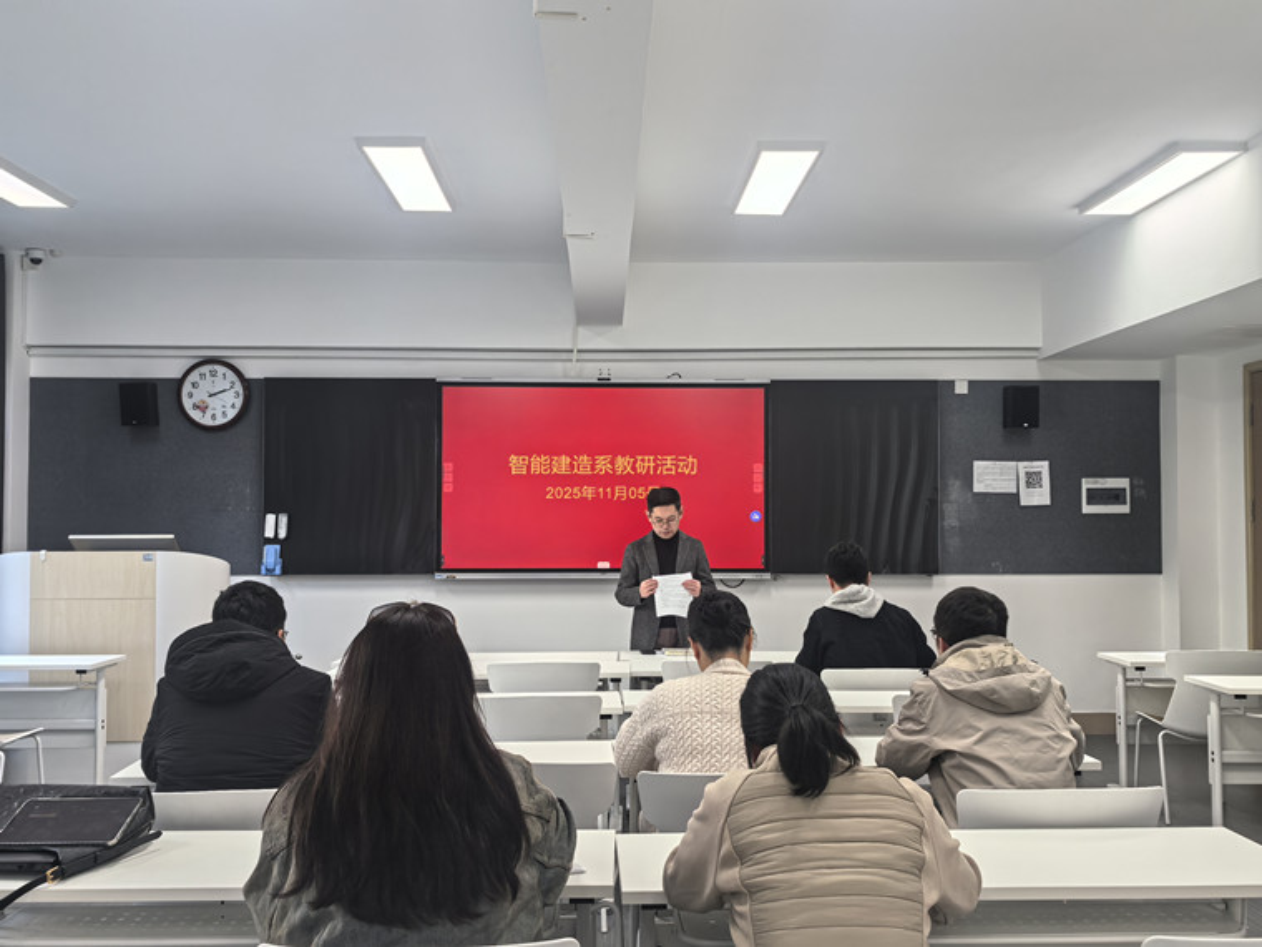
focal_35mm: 34
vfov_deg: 41.8
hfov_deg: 54.0
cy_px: 474
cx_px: 631
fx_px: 1240
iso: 50
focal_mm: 5.75
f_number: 2
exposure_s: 1/137
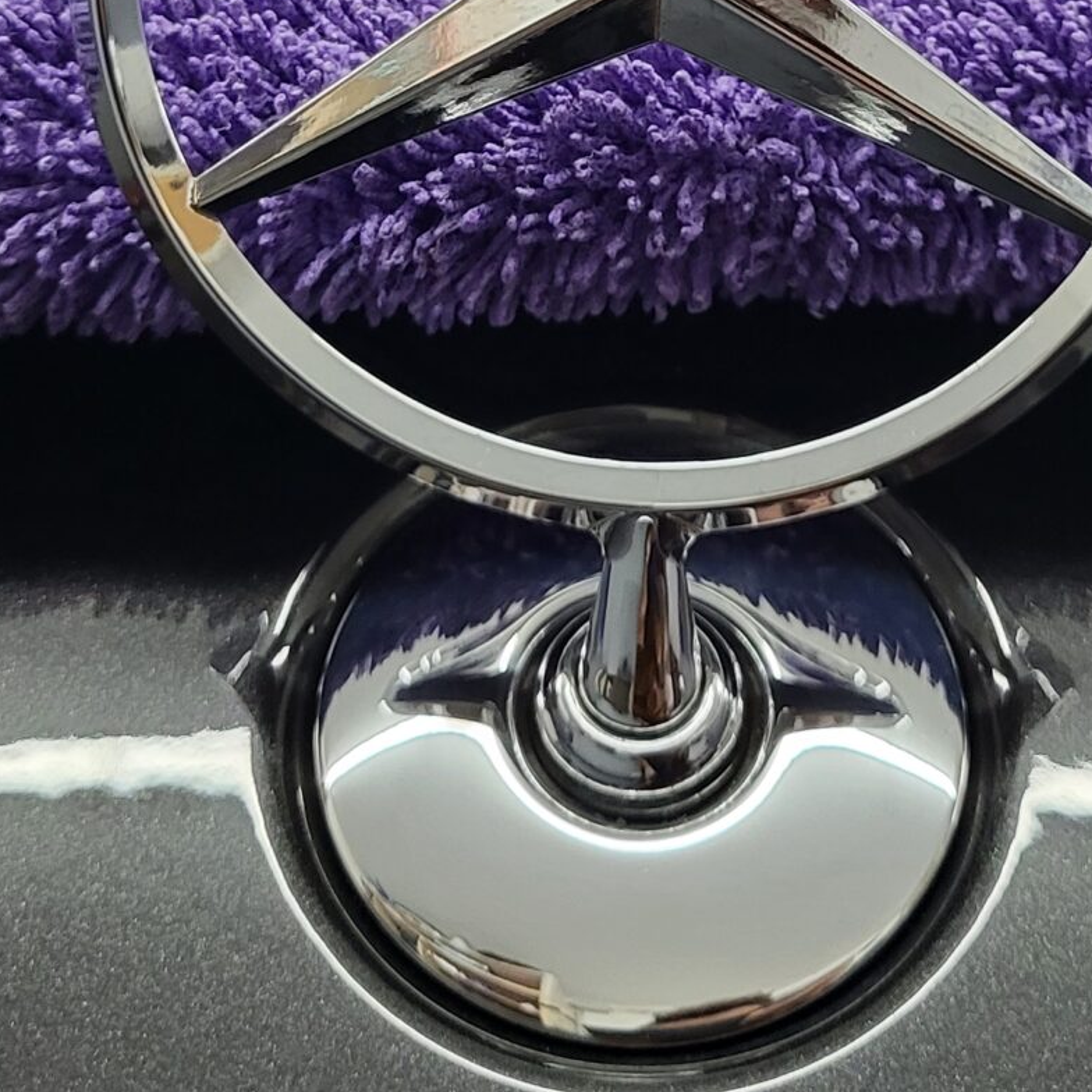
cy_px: -152
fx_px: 2677
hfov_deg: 23.0
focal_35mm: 75
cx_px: 660
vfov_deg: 21.7
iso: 320
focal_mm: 5.4
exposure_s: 1/100
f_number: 1.8
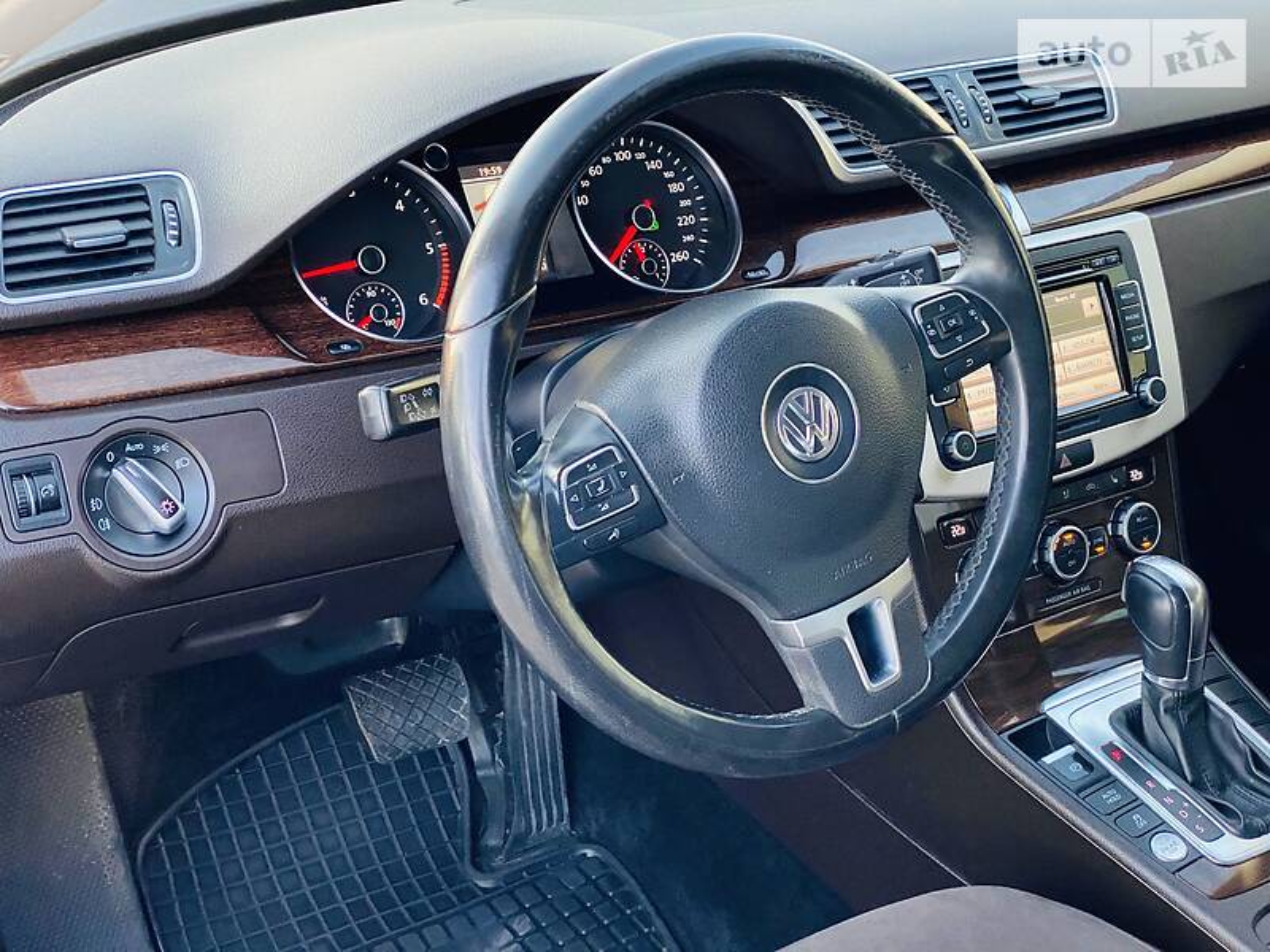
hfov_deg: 36.8
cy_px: 476
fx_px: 1908
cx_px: 635
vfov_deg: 28.0
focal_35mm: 52
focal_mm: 6
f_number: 2
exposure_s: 1/59
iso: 640
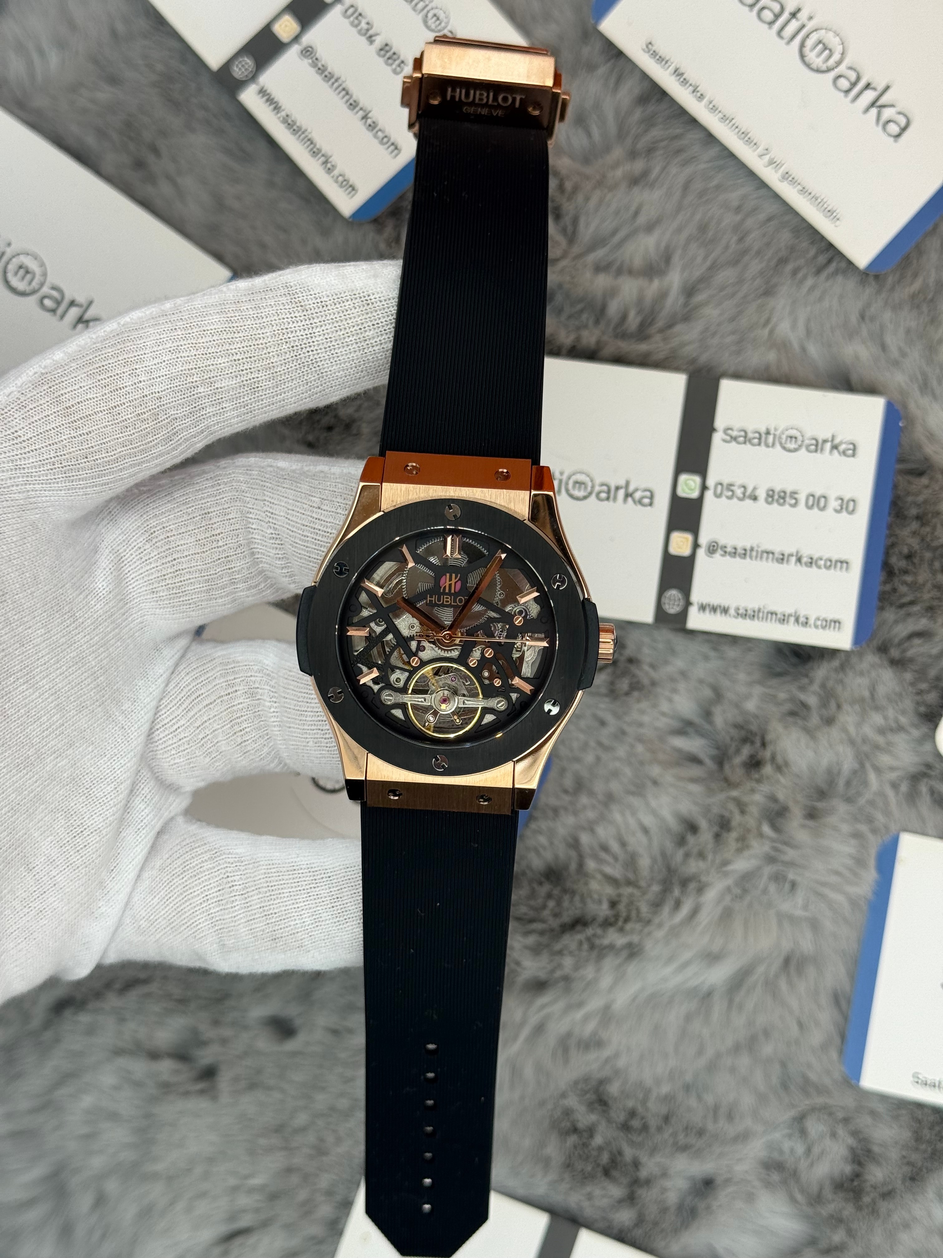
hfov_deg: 30.3
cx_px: 472
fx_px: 1743
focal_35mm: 48
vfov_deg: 39.7
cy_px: 629
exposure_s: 1/687
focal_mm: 6.76
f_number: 1.78
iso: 64
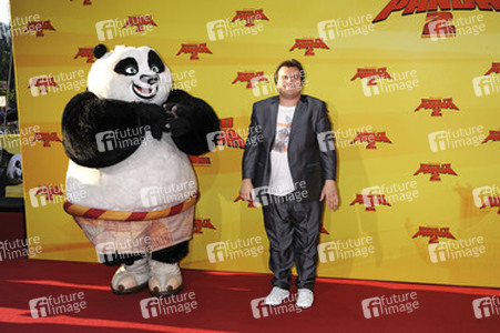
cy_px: 166
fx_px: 611
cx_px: 250
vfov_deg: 30.5
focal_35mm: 44
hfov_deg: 44.5
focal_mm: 44
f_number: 8
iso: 250
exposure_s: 1/250
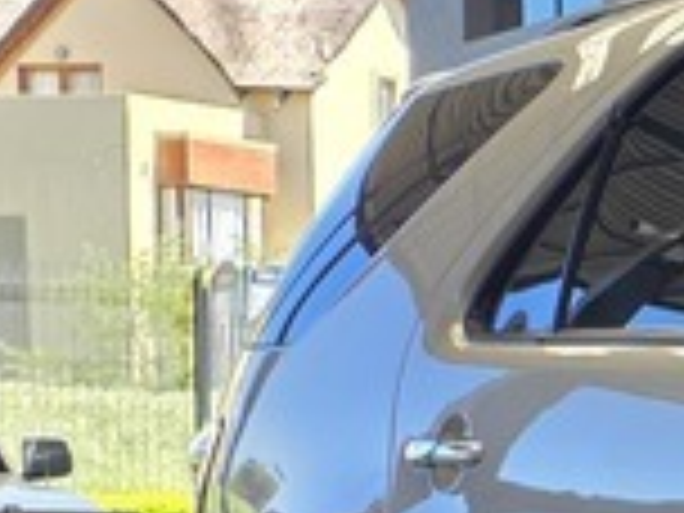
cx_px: 2200
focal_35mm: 155
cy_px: 536
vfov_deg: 9.5
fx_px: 3063
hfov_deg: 9.4
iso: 32
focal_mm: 6.25
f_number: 1.7
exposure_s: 1/180
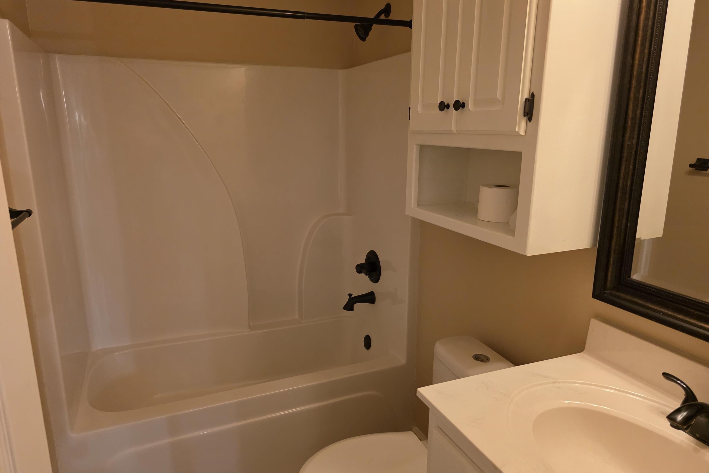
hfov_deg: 73.7
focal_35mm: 24
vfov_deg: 53.1
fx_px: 473
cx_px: 354
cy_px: 250
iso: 640
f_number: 1.7
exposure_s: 1/120
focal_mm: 6.3
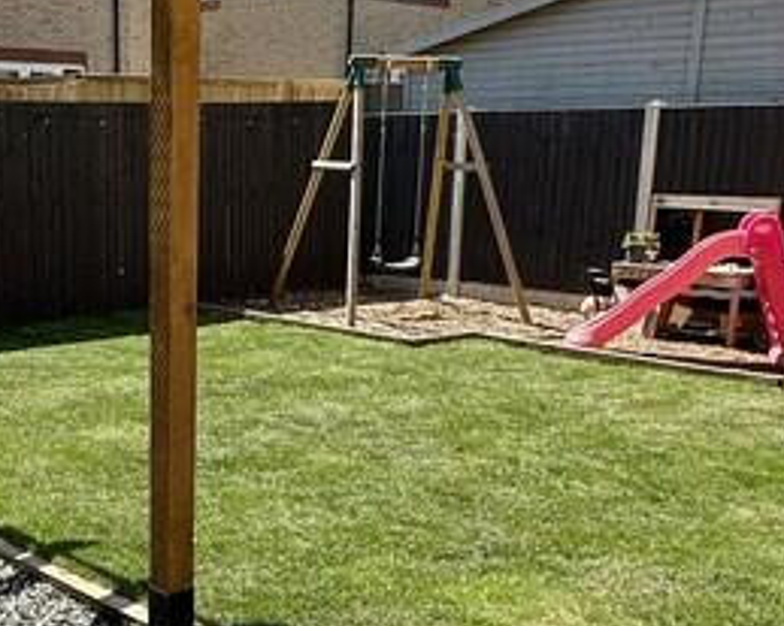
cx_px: 173
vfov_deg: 27.6
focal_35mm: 54
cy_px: 496
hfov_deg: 33.9
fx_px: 1253
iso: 50
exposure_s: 1/1171
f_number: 2.2
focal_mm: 2.22
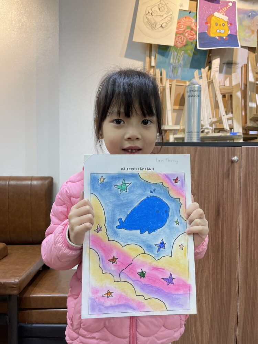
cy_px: 172
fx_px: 258
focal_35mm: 26
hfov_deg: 53.1
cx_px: 129
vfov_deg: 67.3
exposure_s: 1/100
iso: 80
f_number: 1.6
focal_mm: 4.2
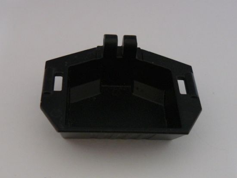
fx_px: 370
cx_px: 118
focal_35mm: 54
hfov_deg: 35.5
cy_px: 89
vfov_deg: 27.1
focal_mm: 6
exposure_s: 1/1.3
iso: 200
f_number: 2.8
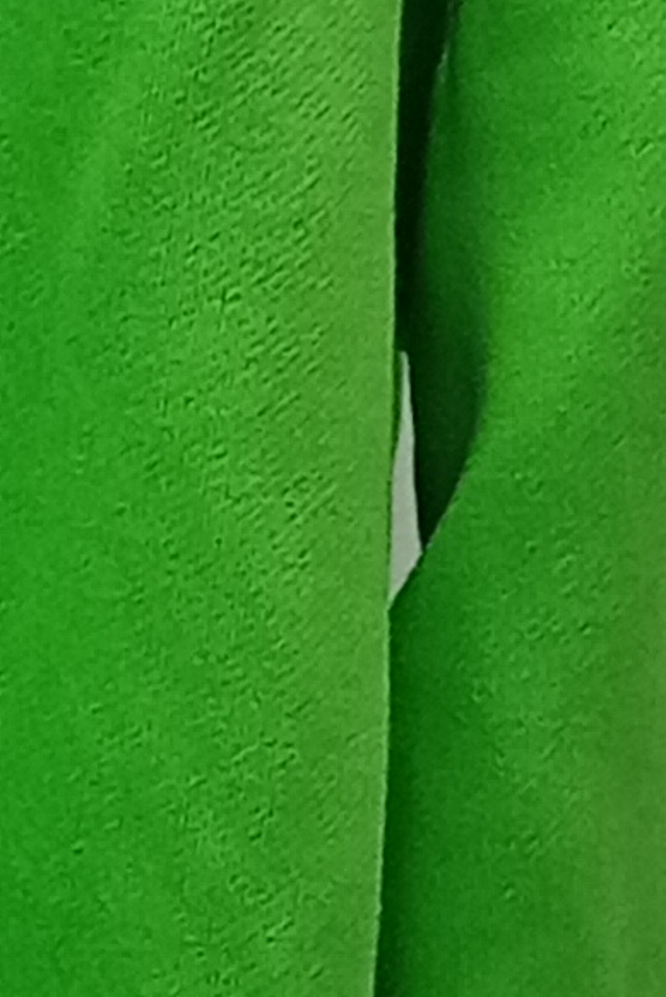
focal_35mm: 193
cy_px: 116
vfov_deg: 10.6
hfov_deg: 6.8
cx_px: -895
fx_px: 5352
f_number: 1.8
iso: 119
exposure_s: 1/50
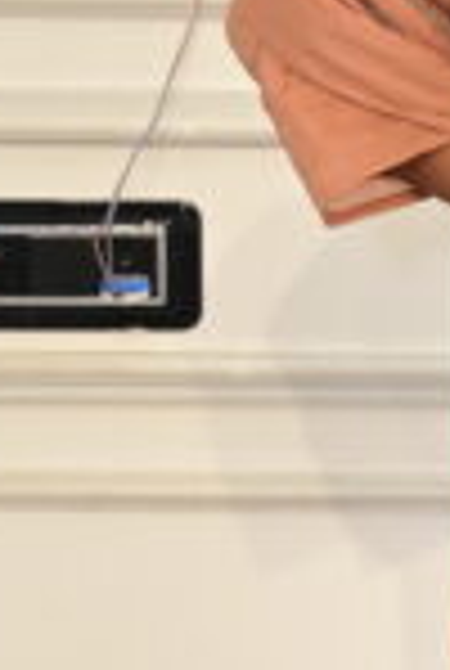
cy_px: 447
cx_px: 562
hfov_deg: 6.3
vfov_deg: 9.5
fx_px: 4050
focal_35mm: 217
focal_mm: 36
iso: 250
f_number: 6.3
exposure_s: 1/125
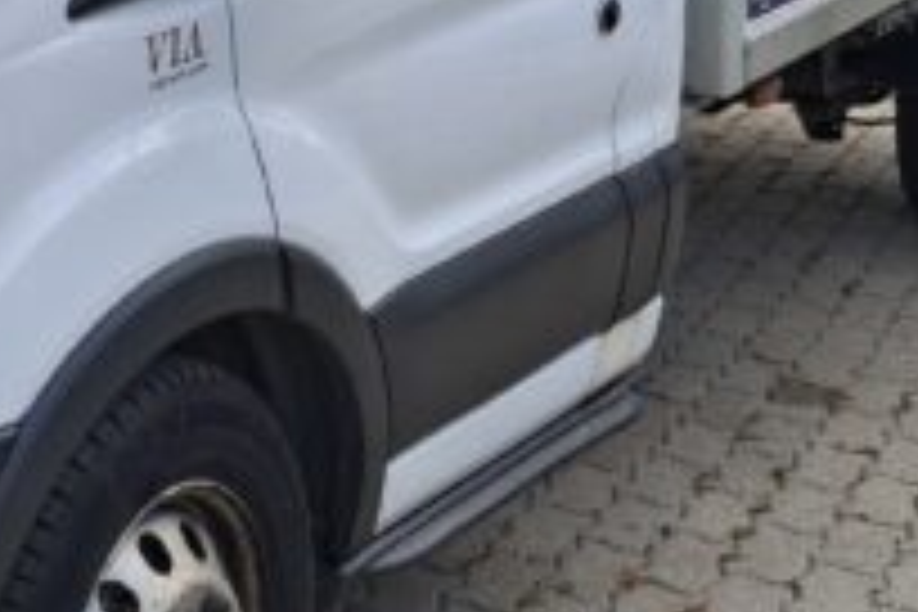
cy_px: -176
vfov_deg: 13.5
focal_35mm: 98
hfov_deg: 20.4
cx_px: 72
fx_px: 2499
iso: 32
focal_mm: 4.69
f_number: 1.8
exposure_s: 1/1548
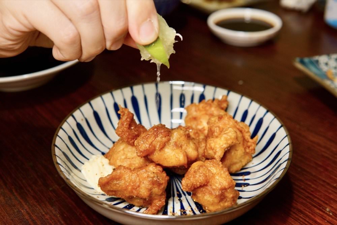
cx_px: 168
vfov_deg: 29.9
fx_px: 421
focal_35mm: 45
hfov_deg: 43.6
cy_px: 112
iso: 800
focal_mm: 30
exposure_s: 1/60
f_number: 4
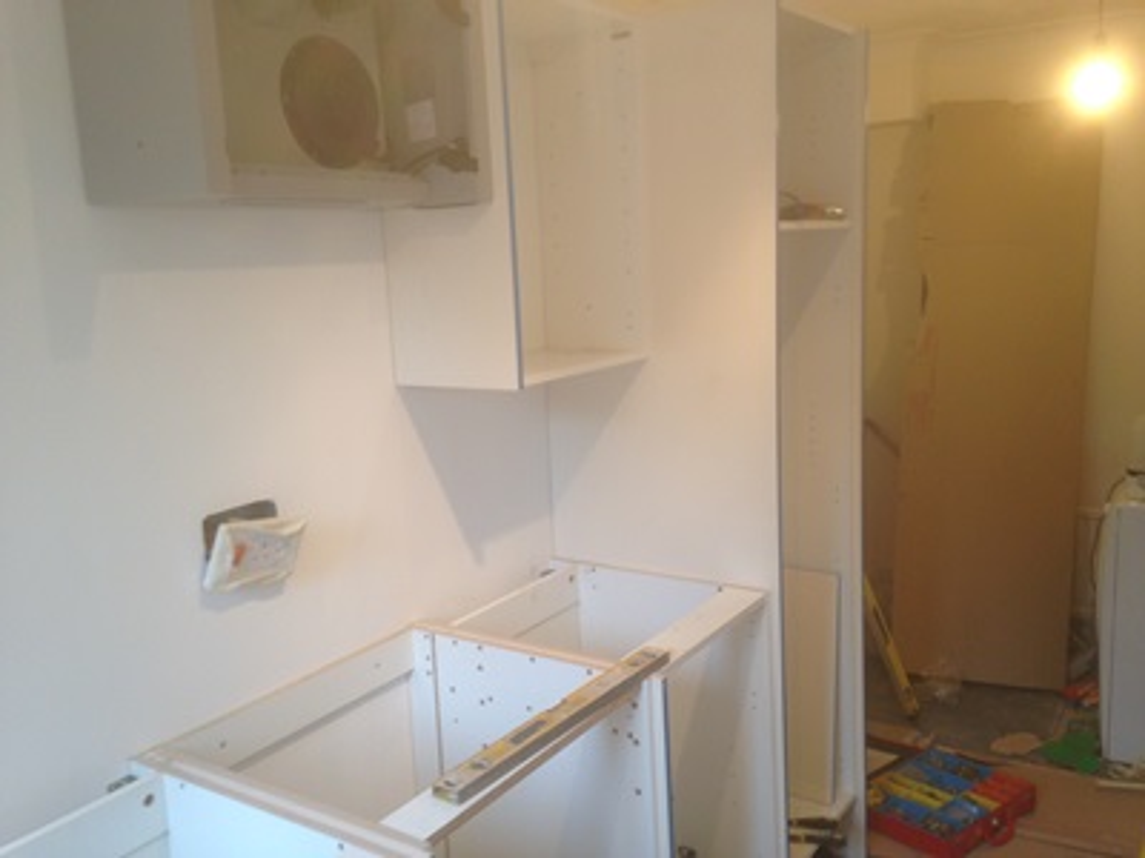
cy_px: 429
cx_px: 572
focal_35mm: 33
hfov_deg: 55.4
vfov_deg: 42.9
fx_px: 1092
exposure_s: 1/20
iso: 50
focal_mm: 4.12
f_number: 2.4
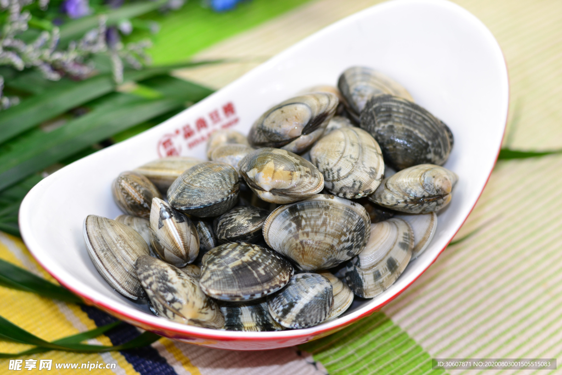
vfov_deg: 18.2
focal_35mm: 75
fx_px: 1171
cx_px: 281
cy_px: 188
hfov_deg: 27.0
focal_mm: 50
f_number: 3.5
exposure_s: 1/125
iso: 100
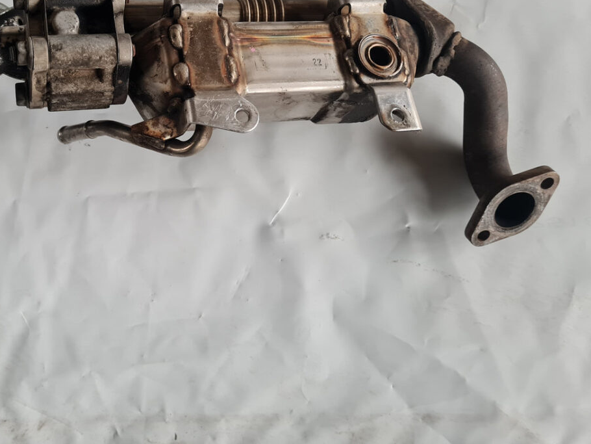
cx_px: 170
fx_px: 683
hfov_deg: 45.6
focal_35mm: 40
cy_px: 125
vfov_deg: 35.4
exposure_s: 1/50
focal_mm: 5.4
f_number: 1.8
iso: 200
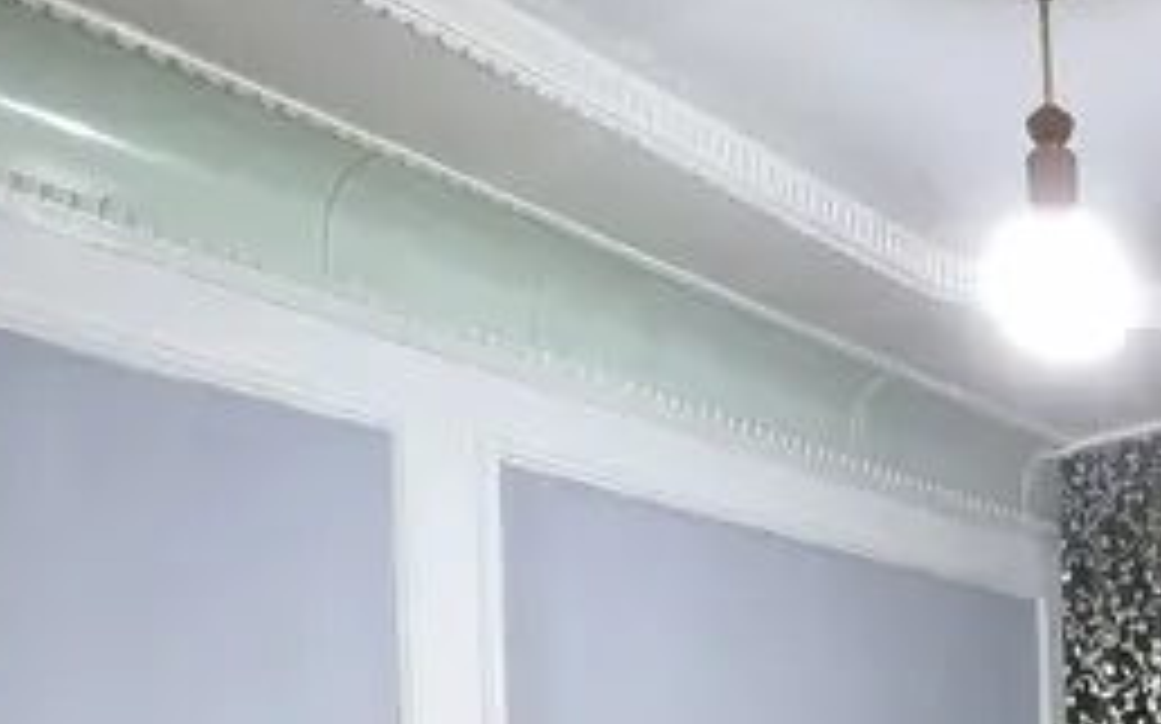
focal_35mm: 48
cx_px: 1096
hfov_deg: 38.3
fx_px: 1518
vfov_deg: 23.4
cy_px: 967
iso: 320
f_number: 2.2
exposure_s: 1/33
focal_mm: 1.74
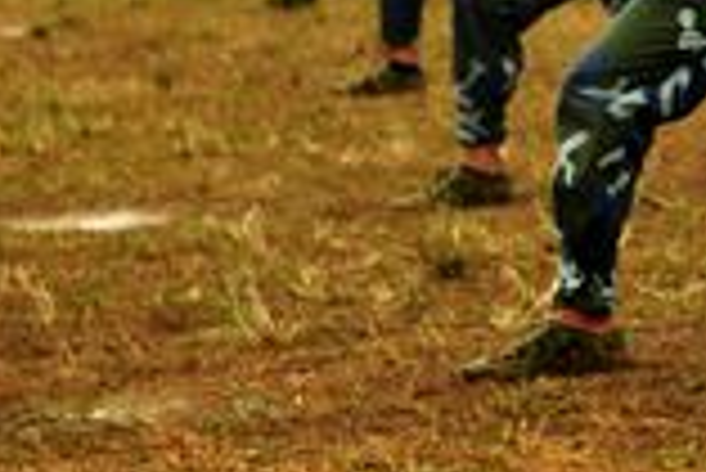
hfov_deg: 7.5
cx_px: 1264
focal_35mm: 267
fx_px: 5241
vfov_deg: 5.1
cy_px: -92
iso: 400
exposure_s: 1/640
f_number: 4.5
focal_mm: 70
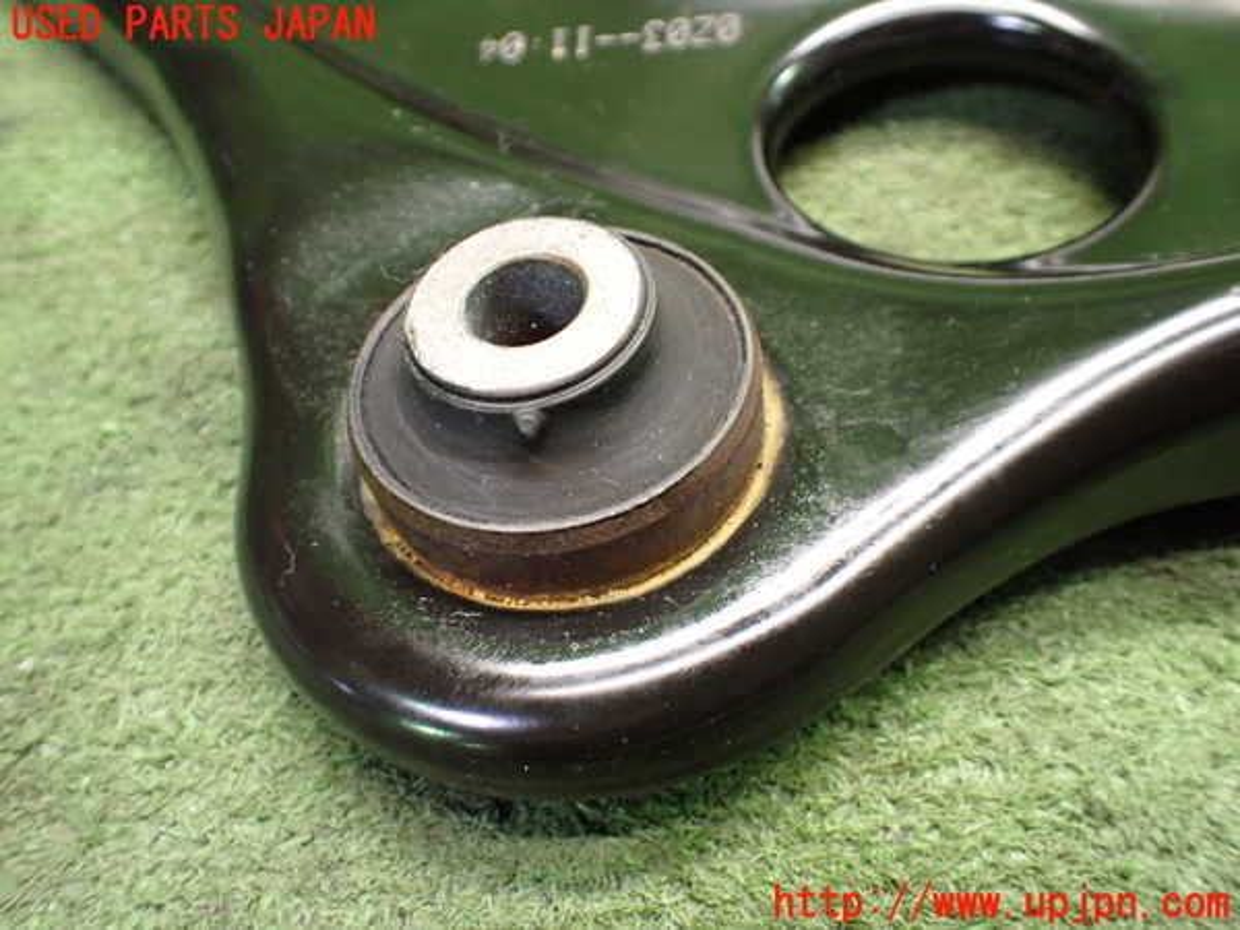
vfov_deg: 46.8
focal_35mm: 30
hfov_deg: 60.0
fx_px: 1075
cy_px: 465
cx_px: 620
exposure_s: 1/40
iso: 800
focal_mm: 5.4
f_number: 2.3
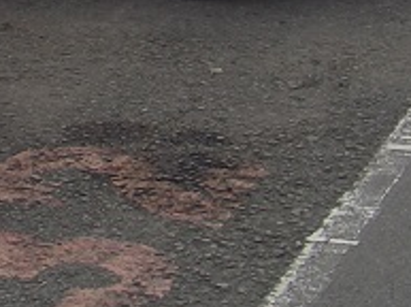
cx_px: -51
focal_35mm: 166
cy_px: -293
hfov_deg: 11.7
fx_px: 1967
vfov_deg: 8.5
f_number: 4.8
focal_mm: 8
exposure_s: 1/250
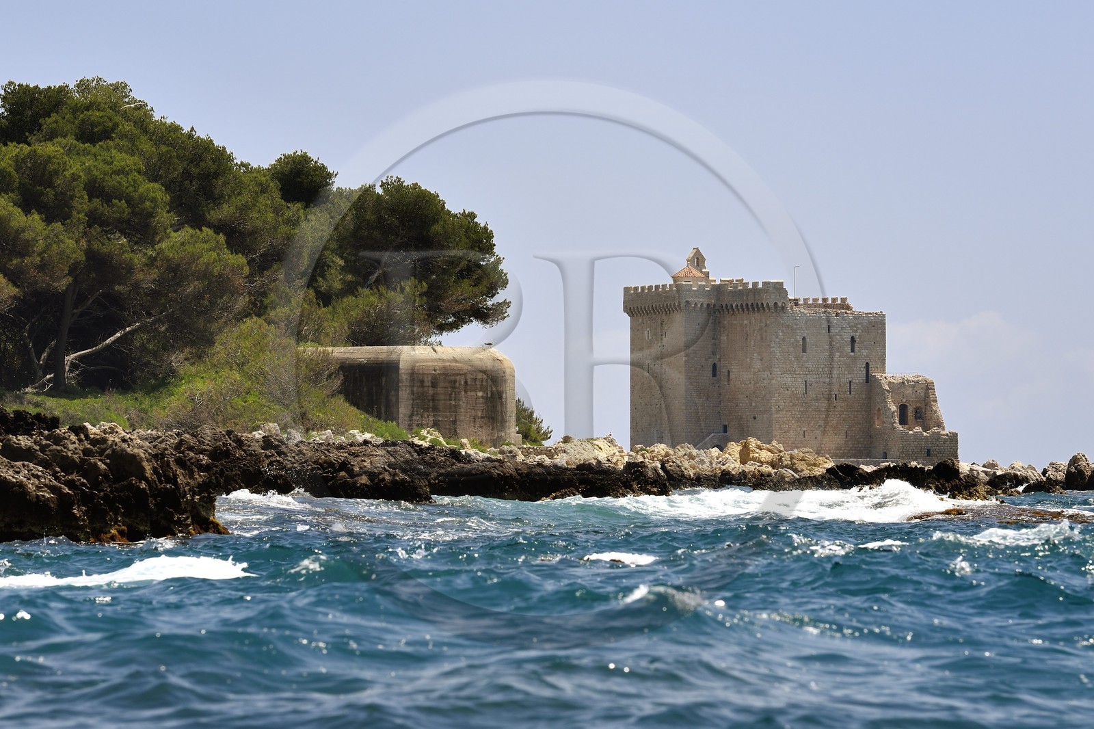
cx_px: 547
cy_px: 364
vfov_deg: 6.9
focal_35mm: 200
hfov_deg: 10.3
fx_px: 6076
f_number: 10
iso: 200
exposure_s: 1/640
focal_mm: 200
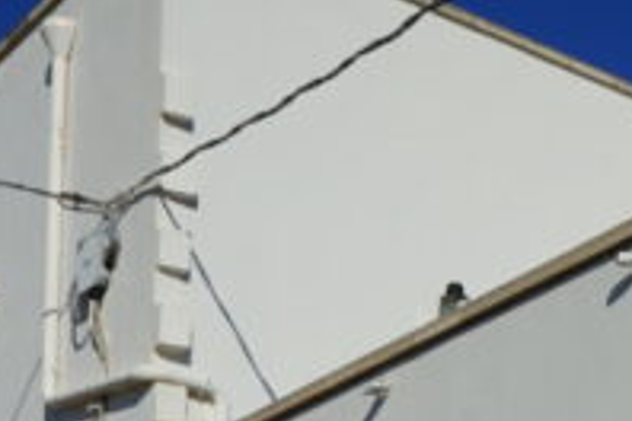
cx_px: 753
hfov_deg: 15.0
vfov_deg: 9.8
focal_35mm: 132
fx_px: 2317
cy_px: 780
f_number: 14
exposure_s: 1/320
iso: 100
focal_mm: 29
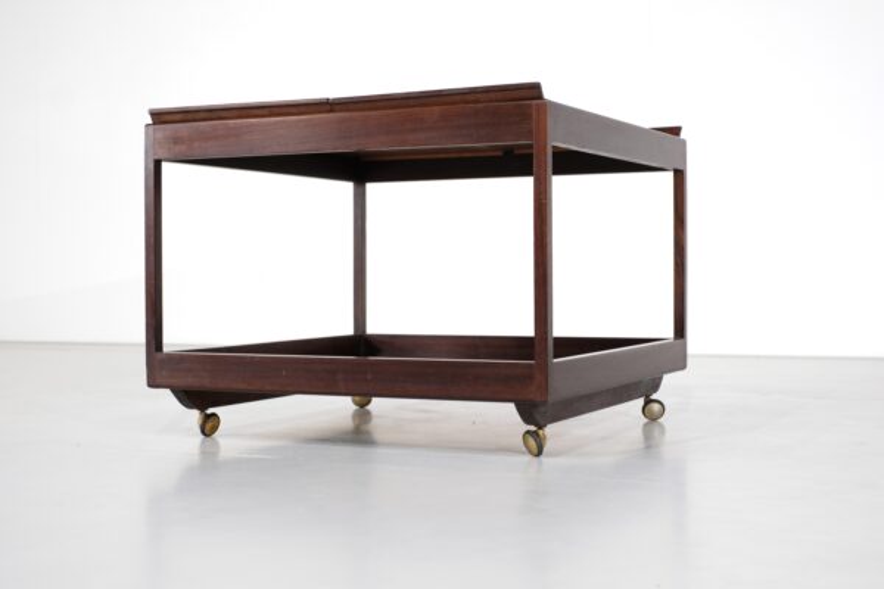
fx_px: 1301
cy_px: 294
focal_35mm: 53
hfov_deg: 37.5
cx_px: 442
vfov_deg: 25.5
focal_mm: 35
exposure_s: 1/75
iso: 800
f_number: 5.6
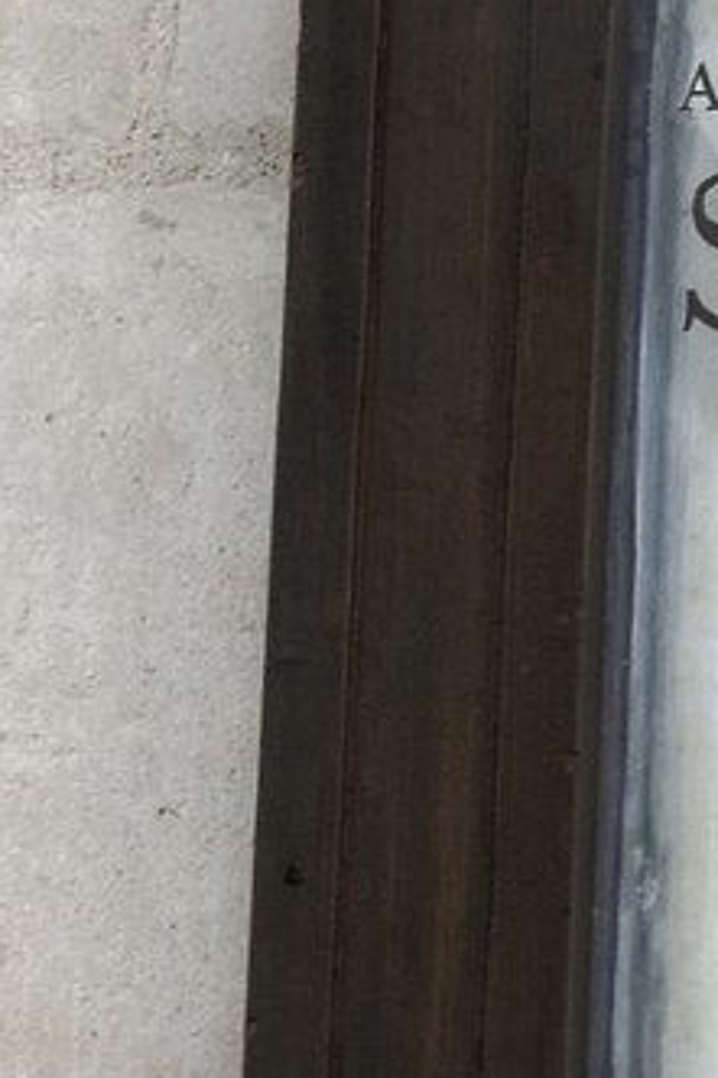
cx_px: 1868
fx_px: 9972
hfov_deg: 4.0
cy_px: -545
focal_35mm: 333
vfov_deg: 6.1
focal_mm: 46
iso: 800
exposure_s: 1/30
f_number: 7.1
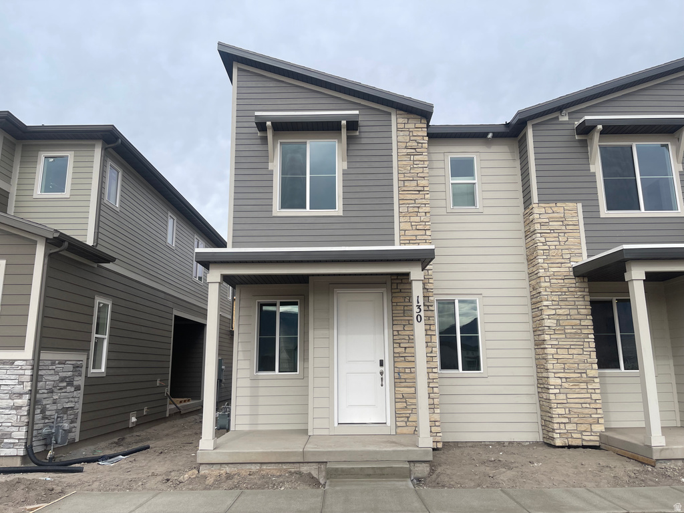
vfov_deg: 54.9
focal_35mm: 25
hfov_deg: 69.4
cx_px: 342
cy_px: 256
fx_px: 494
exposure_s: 1/2545
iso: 32
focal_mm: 5.1
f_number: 1.6
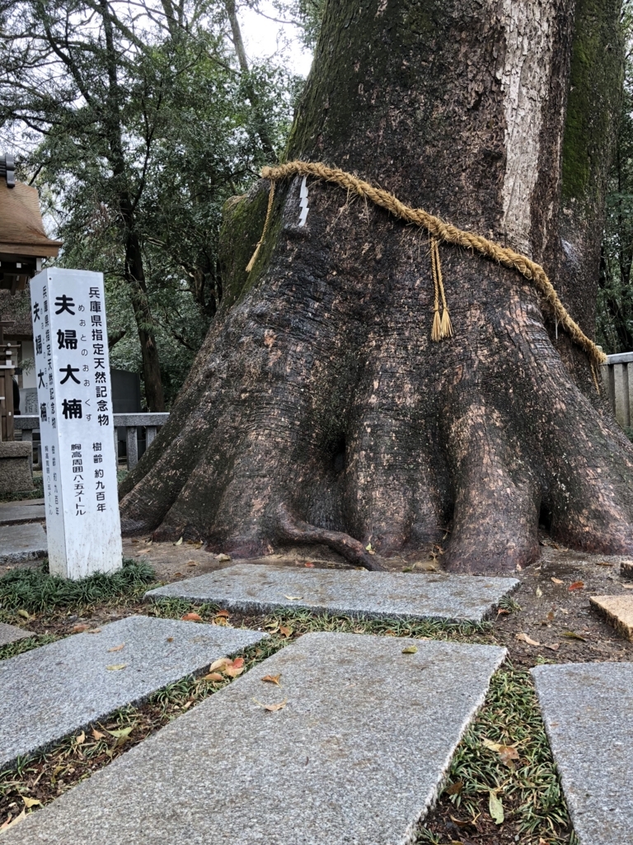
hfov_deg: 49.7
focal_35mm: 28
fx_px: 683
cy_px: 422
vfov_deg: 63.4
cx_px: 316
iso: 40
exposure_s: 1/120
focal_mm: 4
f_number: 1.8
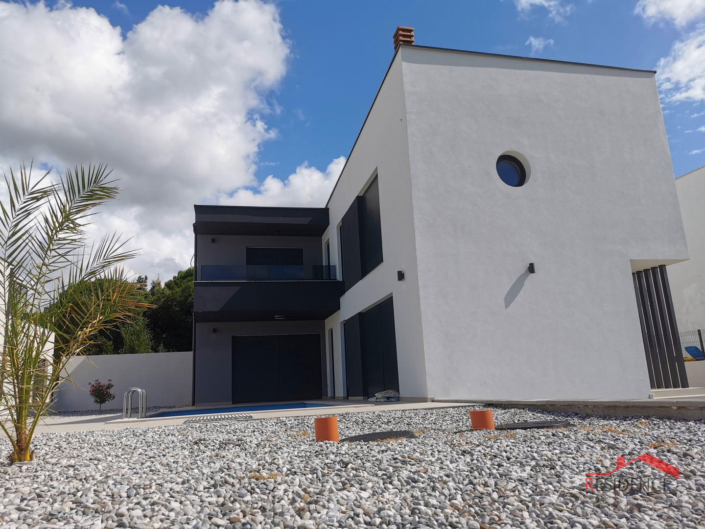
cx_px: 352
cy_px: 264
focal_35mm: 27
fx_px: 550
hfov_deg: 65.3
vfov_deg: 51.4
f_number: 1.6
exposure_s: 1/3861
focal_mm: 5.56
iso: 50
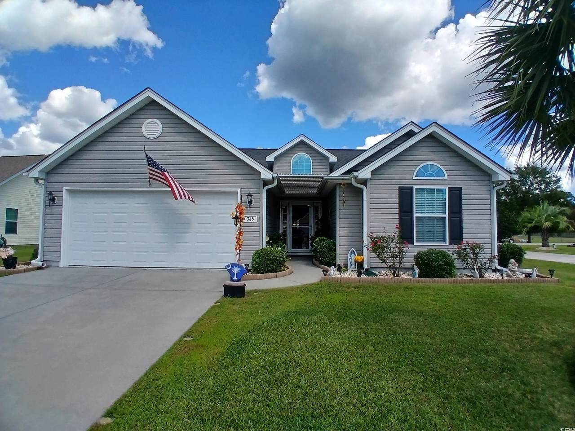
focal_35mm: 17
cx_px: 288
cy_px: 216
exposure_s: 1/1427
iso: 50
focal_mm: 1.4
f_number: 2.2
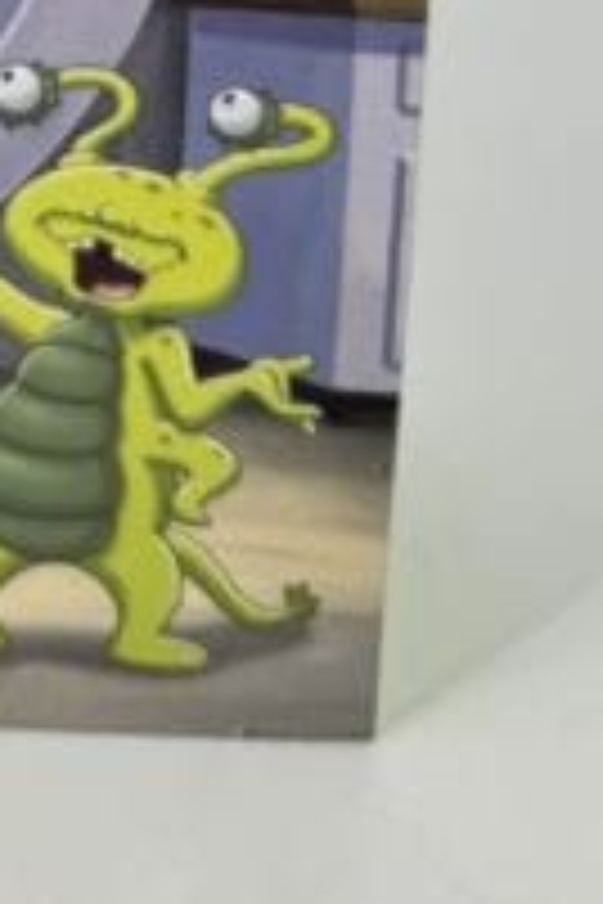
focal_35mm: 83
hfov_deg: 15.6
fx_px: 2085
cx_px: -180
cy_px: -515
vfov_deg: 20.4
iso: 80
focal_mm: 6.76
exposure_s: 1/1112
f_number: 1.78
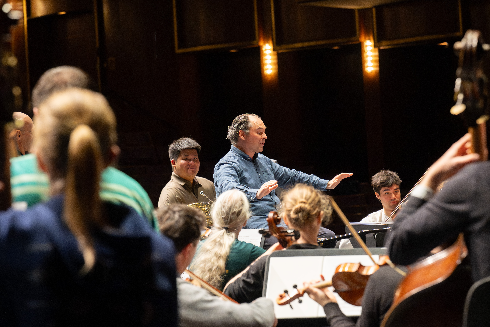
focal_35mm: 126
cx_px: 244
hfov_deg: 16.3
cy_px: 163
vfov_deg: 10.9
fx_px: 1715
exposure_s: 1/250
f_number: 5
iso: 8000
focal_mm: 125
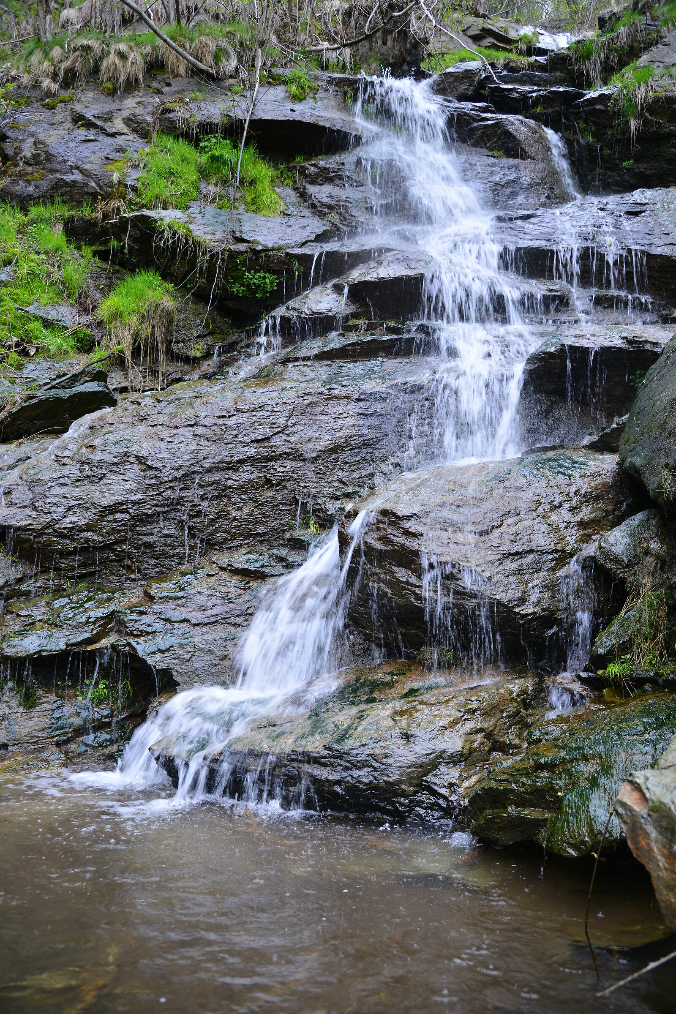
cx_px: 338
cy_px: 507
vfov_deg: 73.7
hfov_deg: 53.1
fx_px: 676
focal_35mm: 24
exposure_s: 1/25
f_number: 4
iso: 160
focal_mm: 24
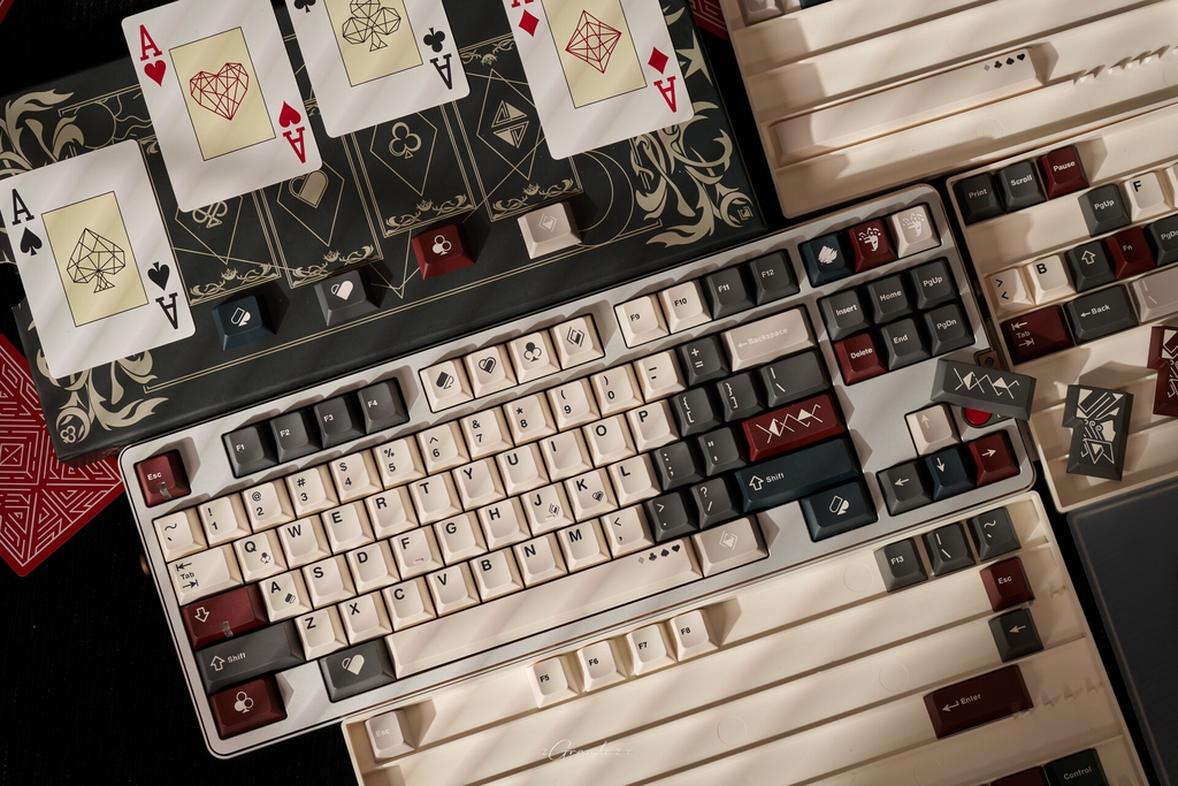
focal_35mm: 74
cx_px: 589
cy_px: 393
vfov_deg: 18.4
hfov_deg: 27.3
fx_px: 2422
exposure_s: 1/50
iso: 320
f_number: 6.3
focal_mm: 74
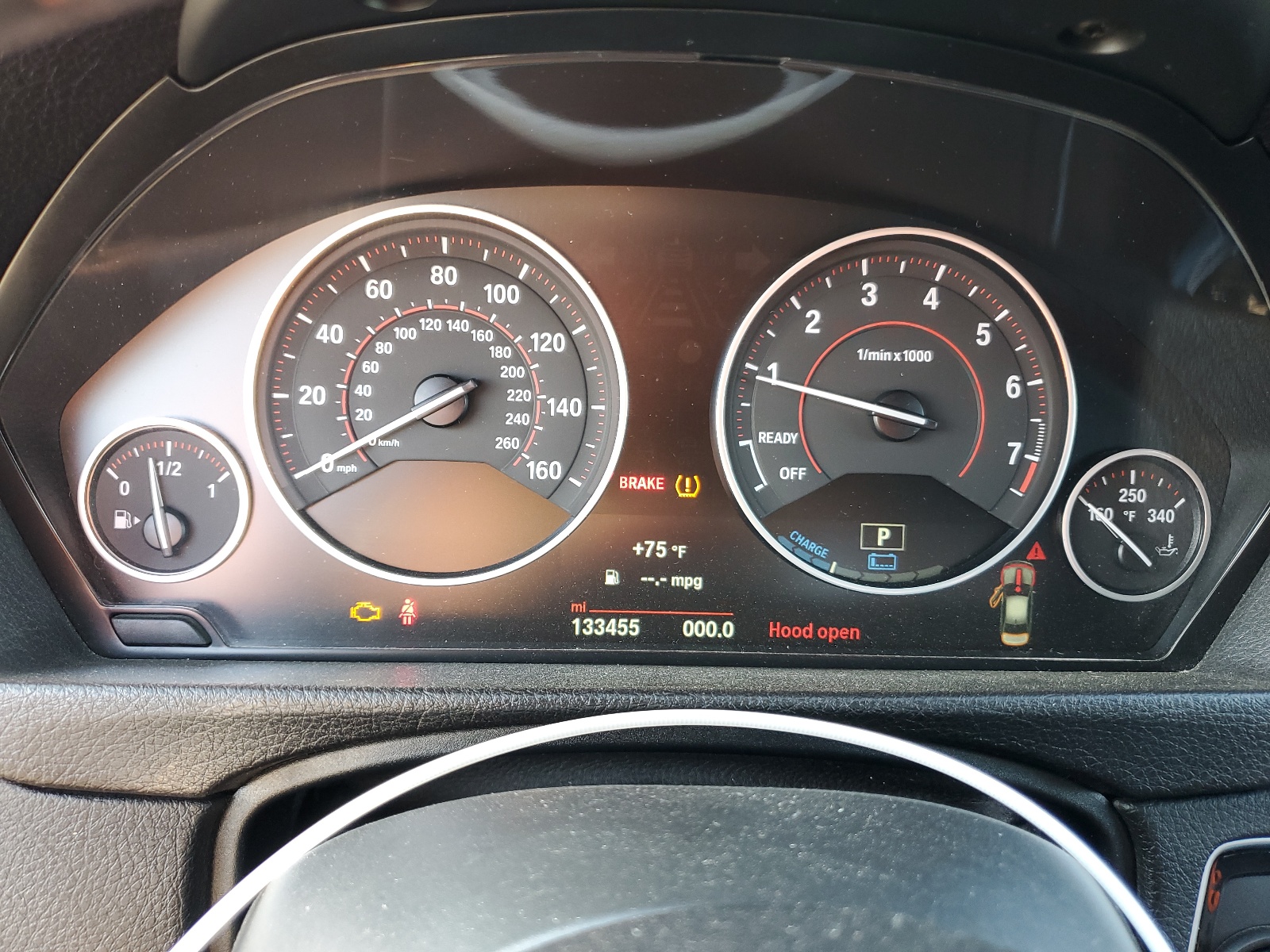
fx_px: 954
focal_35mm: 26
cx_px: 635
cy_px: 476
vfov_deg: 53.1
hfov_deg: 67.3
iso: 80
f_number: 1.5
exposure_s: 1/60.2
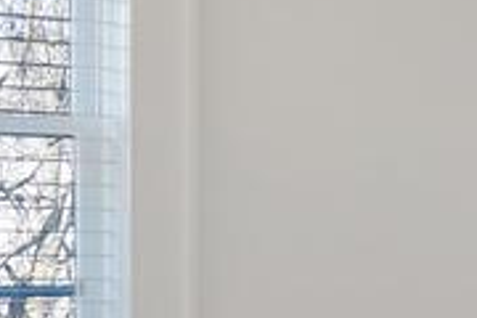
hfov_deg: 12.4
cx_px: 1161
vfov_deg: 10.7
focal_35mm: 128
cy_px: 256
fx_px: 1696
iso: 1250
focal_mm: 16
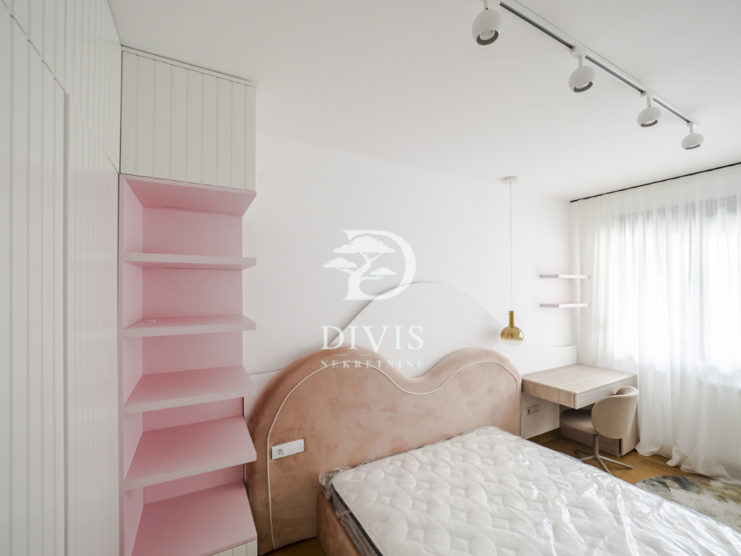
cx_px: 370
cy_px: 278
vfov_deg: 85.7
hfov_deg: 102.1
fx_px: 300
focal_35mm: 14
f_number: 4
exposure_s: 1/50
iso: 400
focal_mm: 7
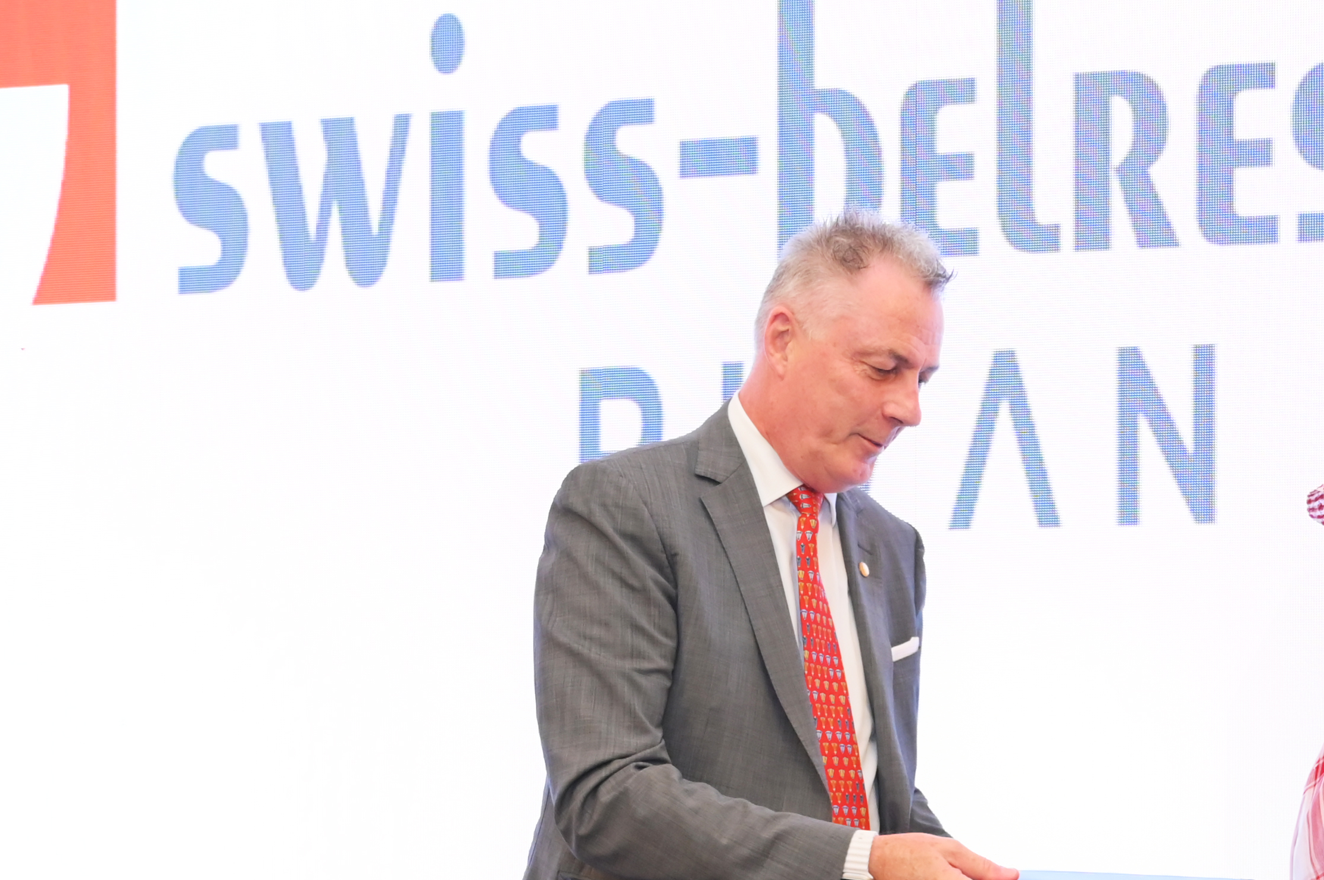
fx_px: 2549
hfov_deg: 28.8
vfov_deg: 19.0
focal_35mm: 69
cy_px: 915
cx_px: 923
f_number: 4
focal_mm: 25.5
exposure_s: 1/125
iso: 1600
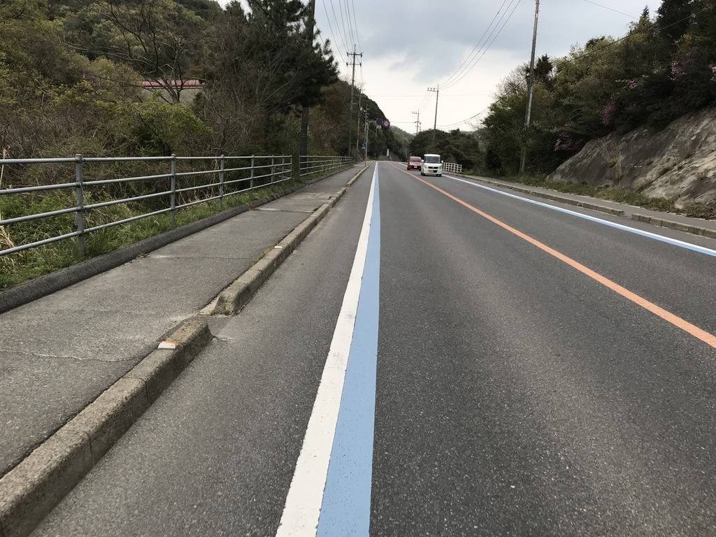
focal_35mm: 28
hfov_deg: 63.4
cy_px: 268
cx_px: 358
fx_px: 579
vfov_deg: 49.7
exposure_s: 1/460
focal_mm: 3.99
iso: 20
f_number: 1.8
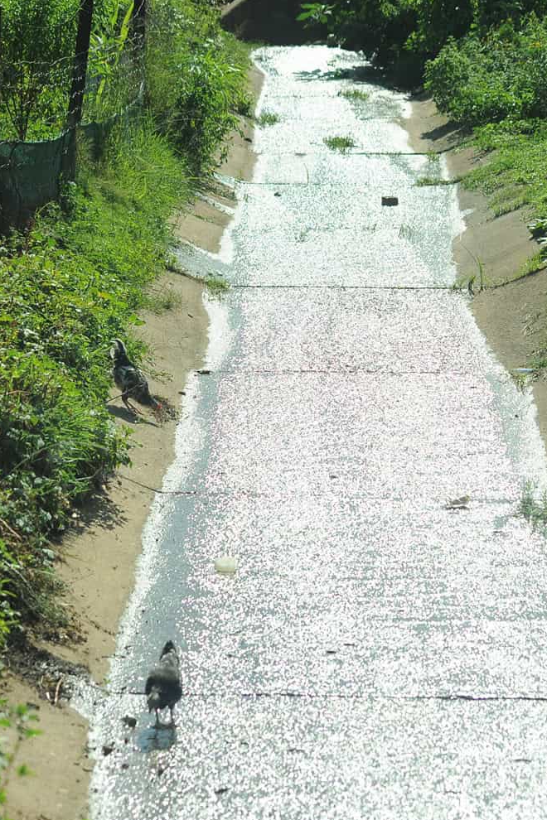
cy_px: 411
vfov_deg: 19.3
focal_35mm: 106
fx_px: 2416
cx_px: 339
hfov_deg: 12.9
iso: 400
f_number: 5
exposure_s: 1/2500
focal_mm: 70
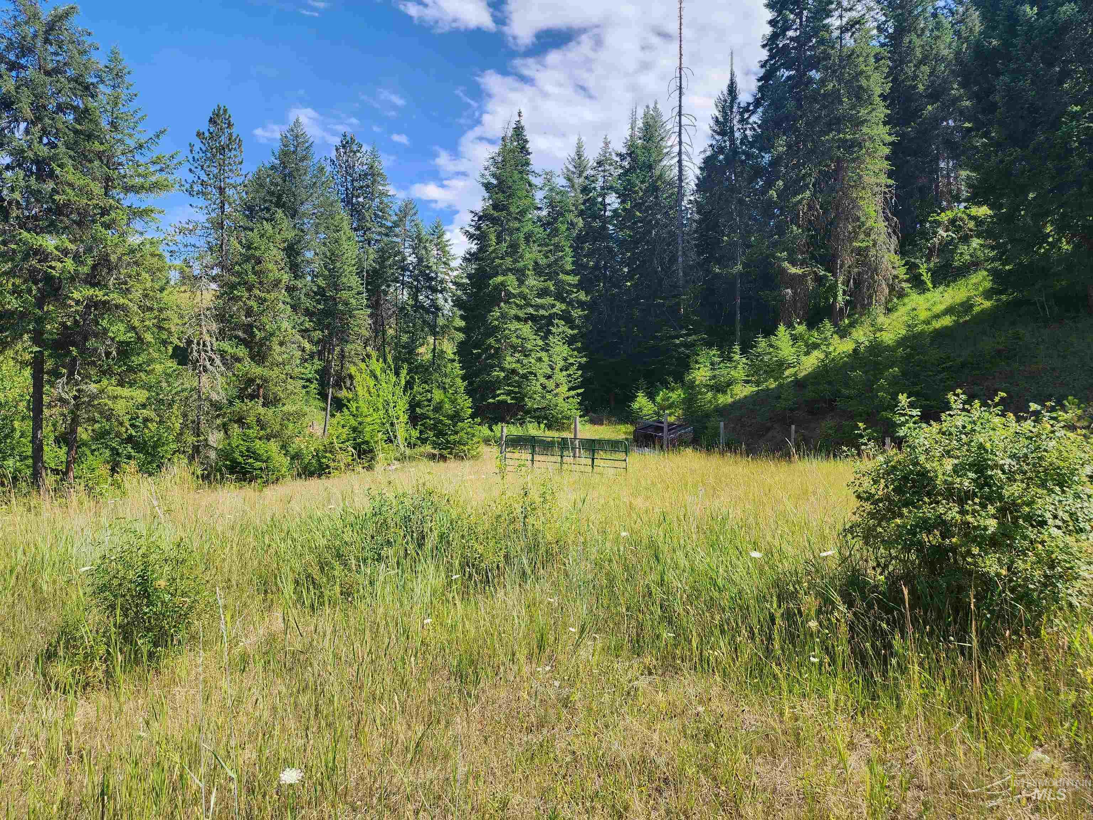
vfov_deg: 58.9
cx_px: 546
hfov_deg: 73.9
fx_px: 726
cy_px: 410
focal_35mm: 23
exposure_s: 1/583
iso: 12
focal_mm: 6.4
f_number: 1.8
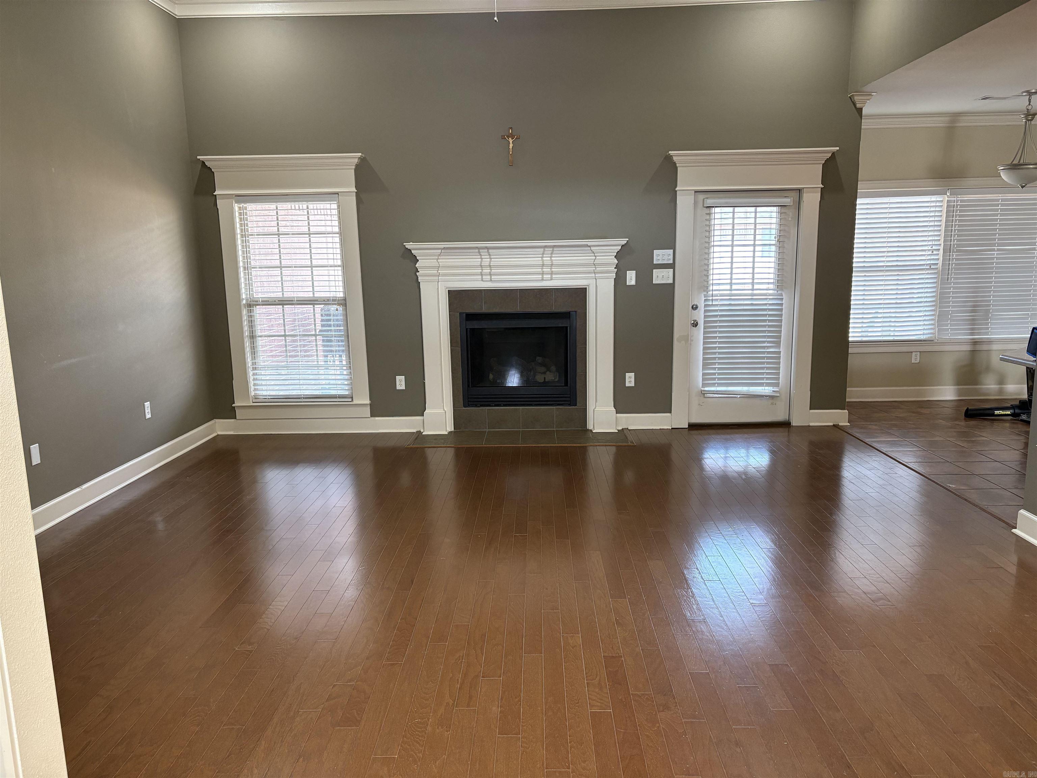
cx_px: 518
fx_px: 779
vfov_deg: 53.1
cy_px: 389
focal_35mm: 26
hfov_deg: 67.3
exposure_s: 1/60
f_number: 1.6
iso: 200
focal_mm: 5.96
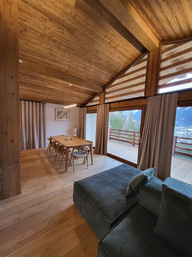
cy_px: 128
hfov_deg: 89.9
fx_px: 96
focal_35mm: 13
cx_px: 96
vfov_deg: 106.2
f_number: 2.2
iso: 200
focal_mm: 1.74
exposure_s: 1/50
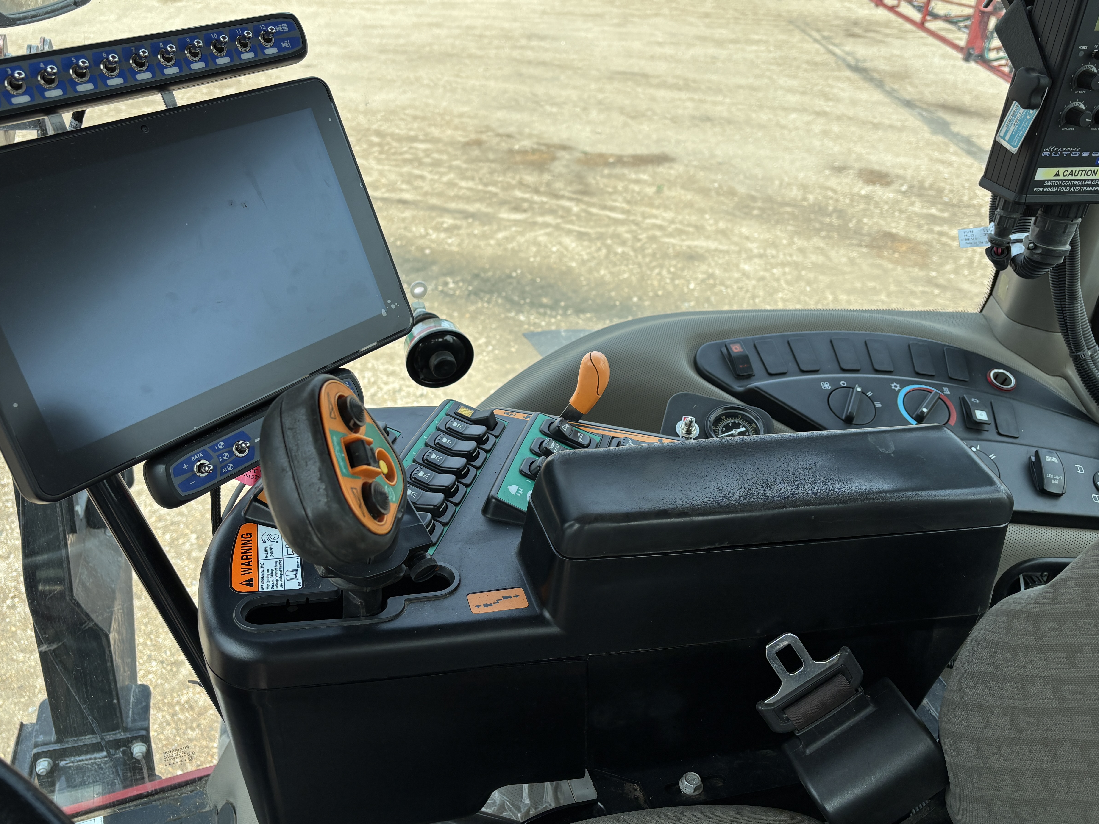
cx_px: 554
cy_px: 337
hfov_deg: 58.4
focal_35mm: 31
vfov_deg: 45.2
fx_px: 984
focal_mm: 5.96
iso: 50
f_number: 1.6
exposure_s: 1/1311
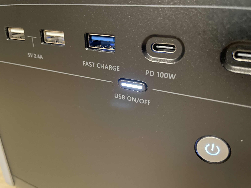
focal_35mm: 26
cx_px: 126
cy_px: 94
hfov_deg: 67.3
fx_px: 189
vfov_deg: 53.1
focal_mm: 4.2
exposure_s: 1/25
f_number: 1.6
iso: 1000
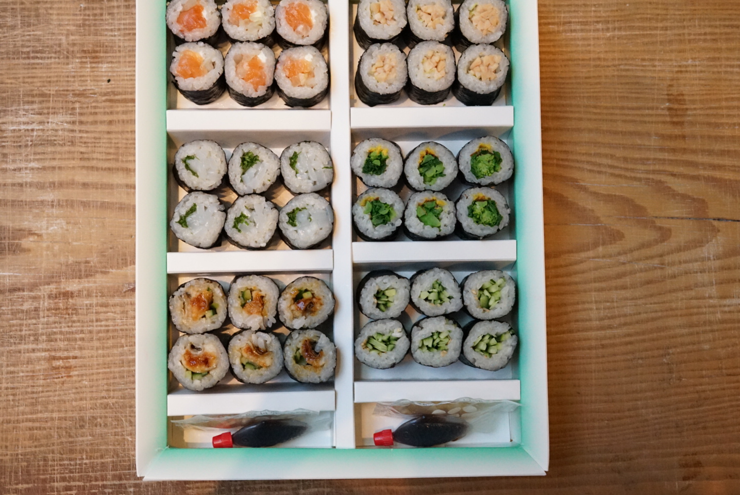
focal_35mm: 45
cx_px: 339
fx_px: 926
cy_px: 217
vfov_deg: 29.9
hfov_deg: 43.5
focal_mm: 40
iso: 6400
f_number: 8
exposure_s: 1/60
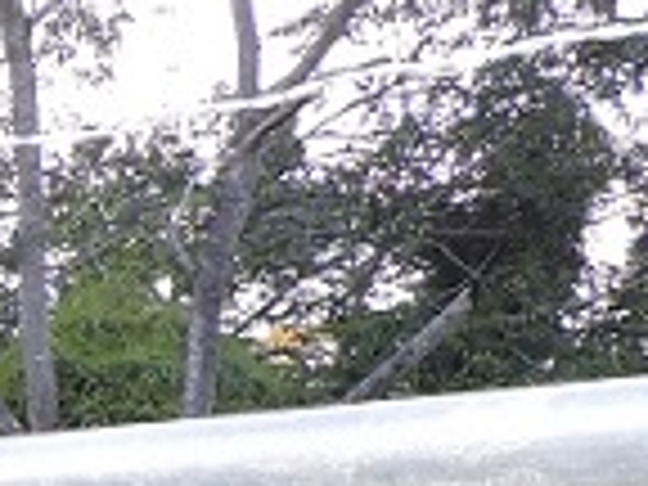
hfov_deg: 9.3
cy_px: 828
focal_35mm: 167
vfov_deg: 8.6
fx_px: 3126
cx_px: -1336
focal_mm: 4.3
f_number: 3
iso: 100
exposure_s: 1/60
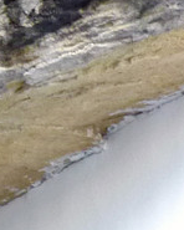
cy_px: 143
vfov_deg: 5.7
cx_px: -484
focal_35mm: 337
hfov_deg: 4.3
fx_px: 2294
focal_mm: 9
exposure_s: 1/30
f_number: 3.2
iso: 200
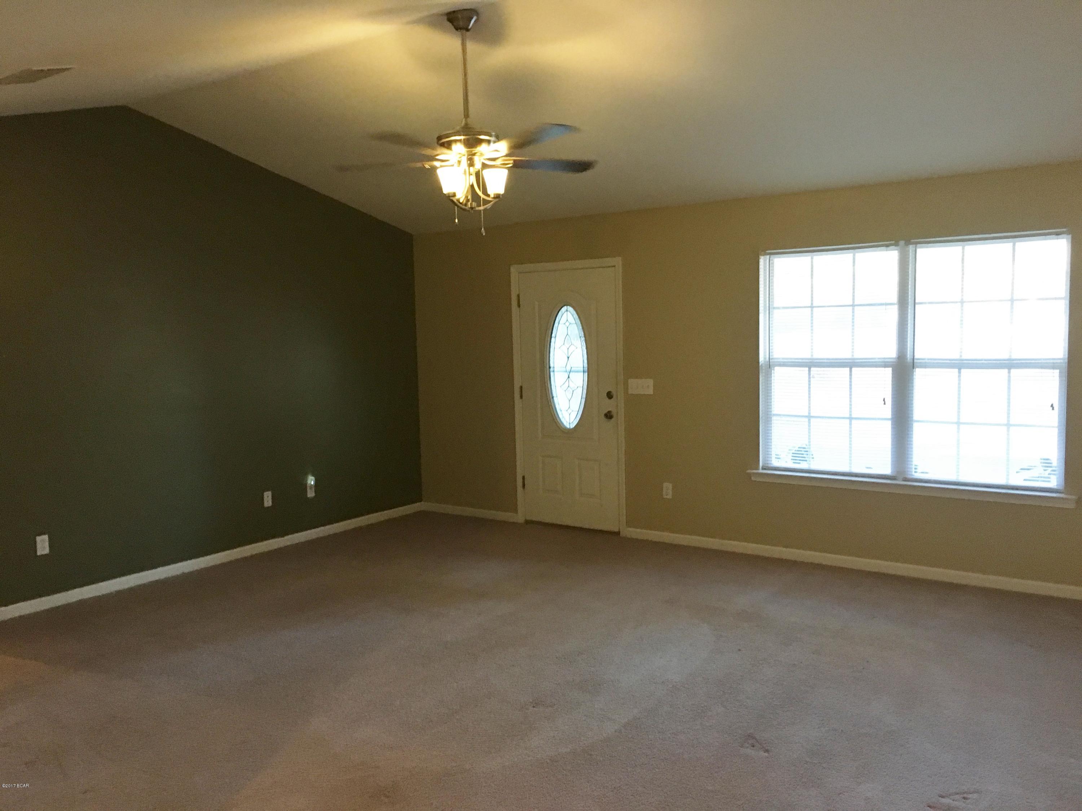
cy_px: 406
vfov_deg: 48.2
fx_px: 906
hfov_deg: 61.7
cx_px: 541
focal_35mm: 29
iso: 200
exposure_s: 1/20
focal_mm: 4.15
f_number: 2.2
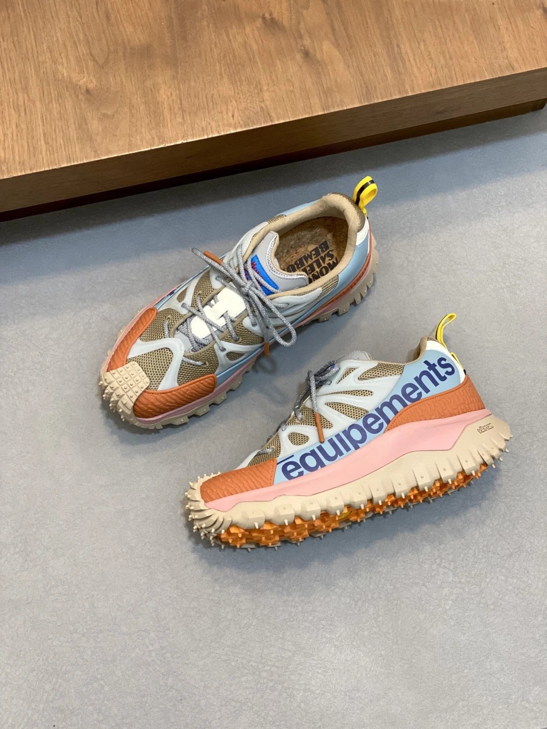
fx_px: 1096
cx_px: 274
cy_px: 364
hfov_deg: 28.0
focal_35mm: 52
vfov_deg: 36.8
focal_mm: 6
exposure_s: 1/100
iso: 160
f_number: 2
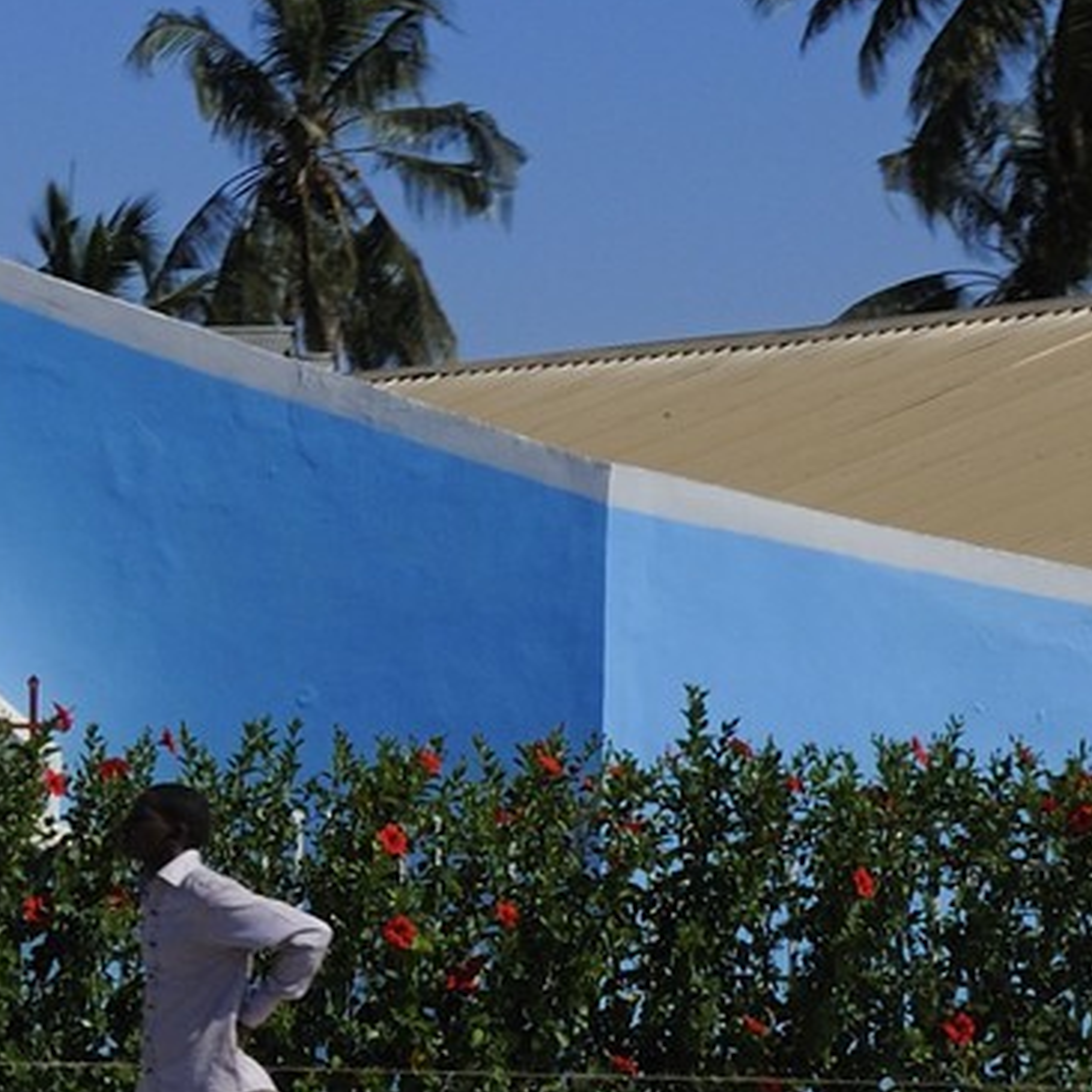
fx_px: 5960
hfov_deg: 9.6
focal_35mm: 167
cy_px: 307
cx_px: -1271
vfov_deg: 10.5
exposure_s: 1/320
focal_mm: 45
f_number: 18
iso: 400
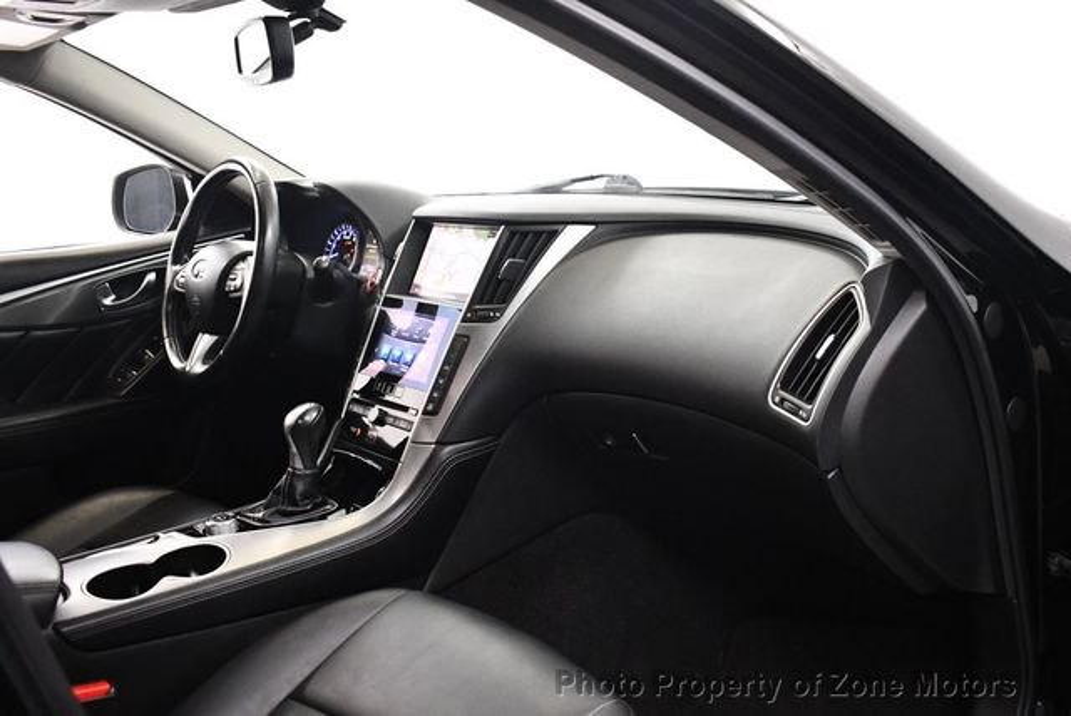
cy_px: 358
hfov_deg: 53.1
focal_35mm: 36
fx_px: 1072
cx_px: 536
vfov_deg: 36.9
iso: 2800
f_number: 3.5
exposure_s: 1/125
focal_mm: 18
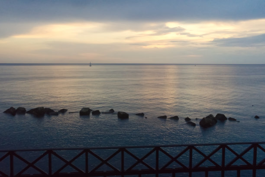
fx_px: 258
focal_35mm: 35
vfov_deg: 37.9
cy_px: 88
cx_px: 132
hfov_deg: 54.4
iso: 12800
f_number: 22
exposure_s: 1/125
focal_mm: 35
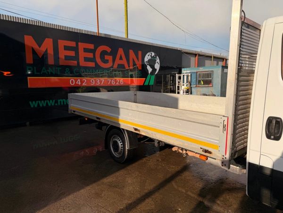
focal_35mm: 24
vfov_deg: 56.8
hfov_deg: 71.6
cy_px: 106
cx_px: 142
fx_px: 196
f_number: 1.78
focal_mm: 6.76
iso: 80
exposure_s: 1/9091
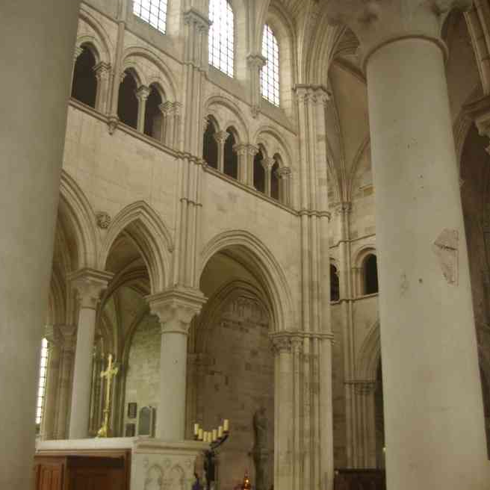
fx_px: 561
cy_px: 314
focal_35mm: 35
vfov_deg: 46.7
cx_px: 242
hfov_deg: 47.2
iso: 800
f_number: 3.5
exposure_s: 1/20
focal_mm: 18
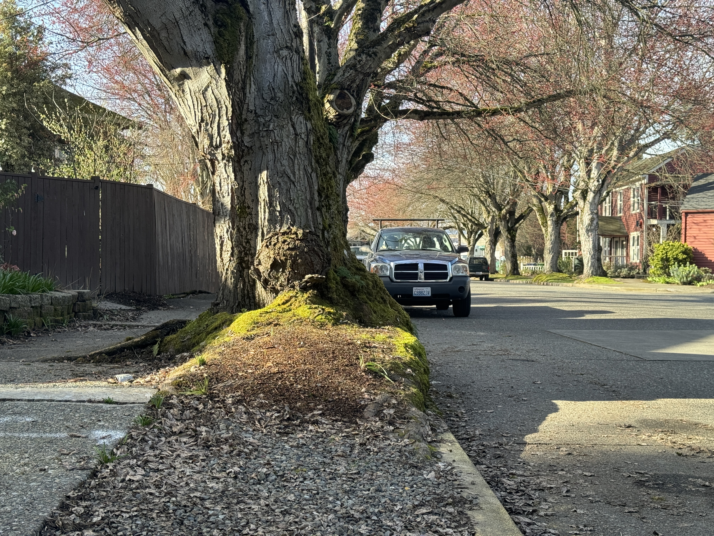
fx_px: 990
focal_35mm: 48
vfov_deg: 30.3
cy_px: 268
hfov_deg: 39.7
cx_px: 357
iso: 64
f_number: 1.78
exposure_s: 1/507
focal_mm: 6.86
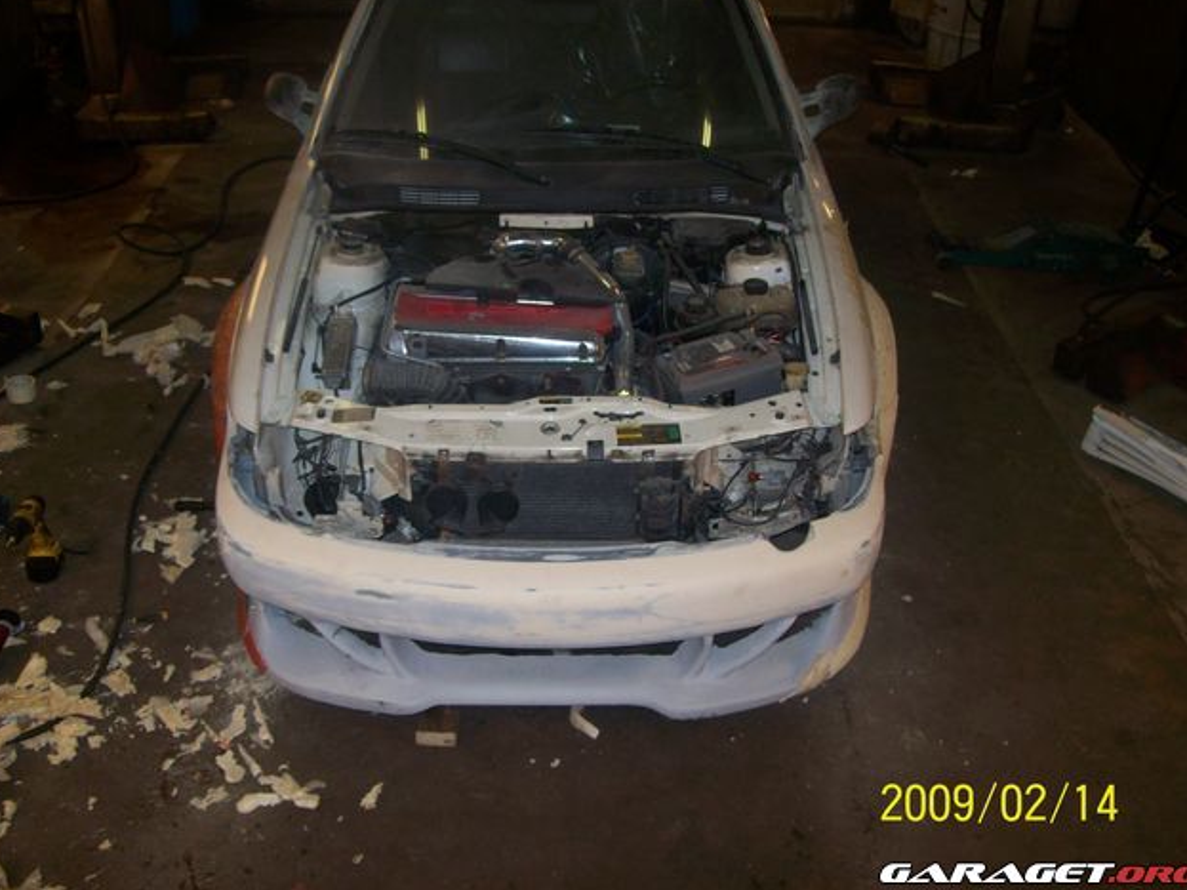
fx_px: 1269
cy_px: 435
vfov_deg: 38.7
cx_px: 596
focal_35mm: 37
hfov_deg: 50.1
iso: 80
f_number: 2.7
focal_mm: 6
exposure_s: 1/64
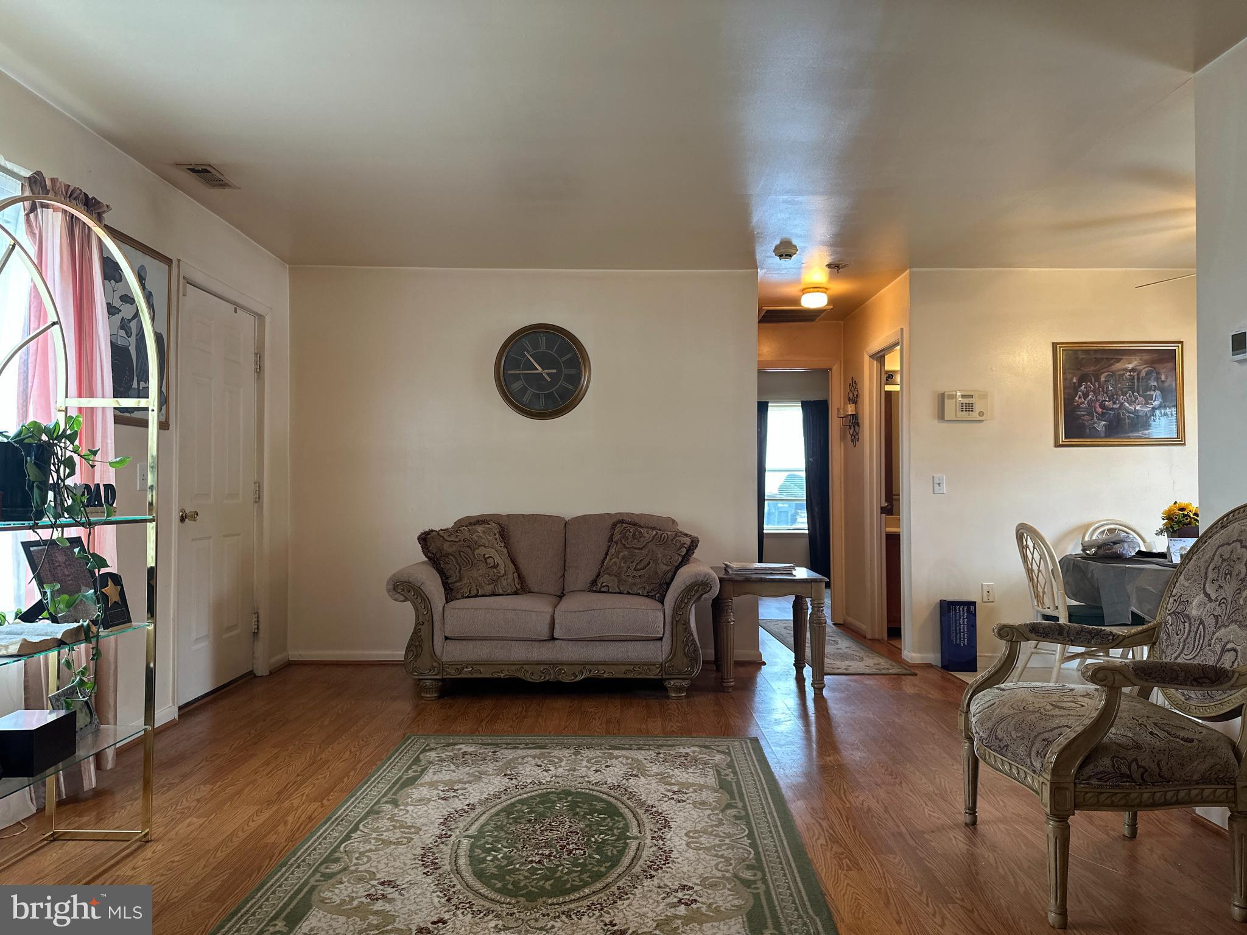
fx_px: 865
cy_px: 468
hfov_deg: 71.6
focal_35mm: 24
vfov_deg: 56.8
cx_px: 624
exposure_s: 1/60
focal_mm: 6.86
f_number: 1.78
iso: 160
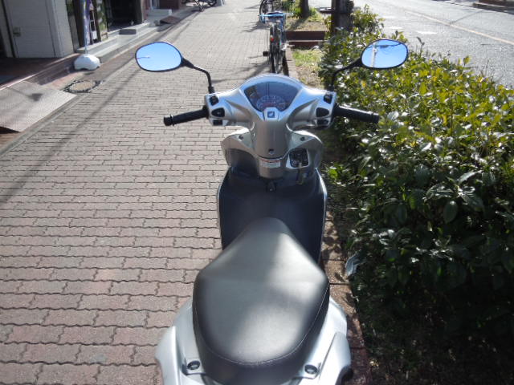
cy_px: 192
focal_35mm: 33
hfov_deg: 55.4
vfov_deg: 42.9
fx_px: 490
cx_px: 257
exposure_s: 1/320
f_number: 4
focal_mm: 5.9
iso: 100
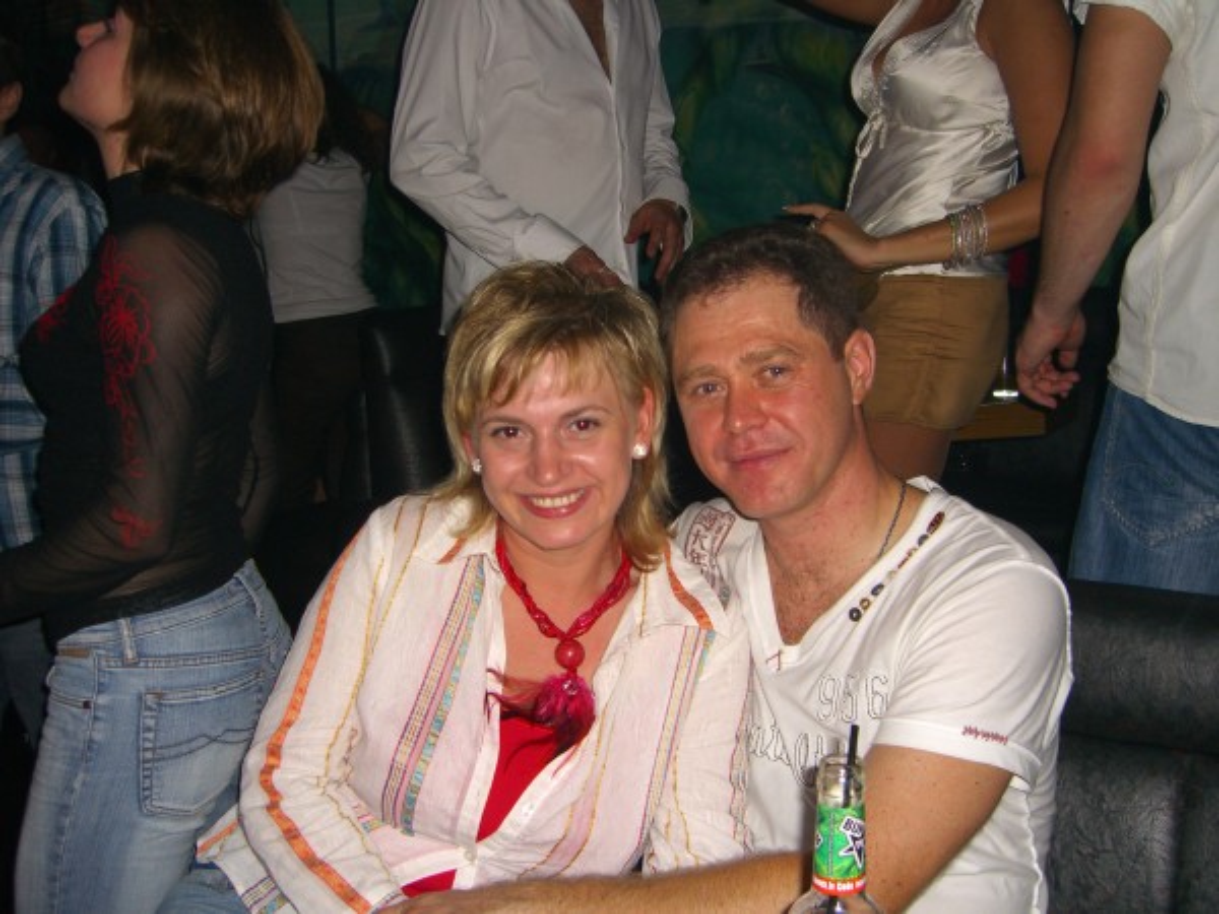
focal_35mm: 38
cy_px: 457
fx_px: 1338
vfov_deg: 37.7
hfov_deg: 49.0
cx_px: 610
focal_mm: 7.9
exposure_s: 1/60
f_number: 2.8
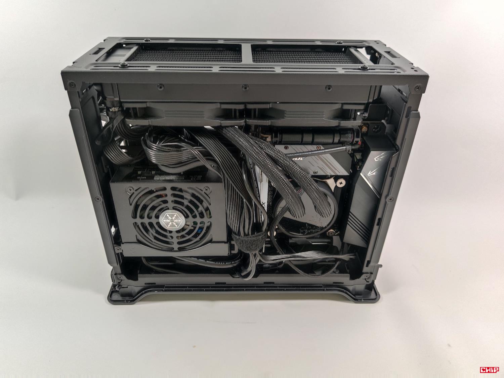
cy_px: 189
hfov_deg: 71.6
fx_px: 349
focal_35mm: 24
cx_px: 252
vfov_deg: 56.8
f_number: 1.85
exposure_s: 1/33
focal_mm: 6.78
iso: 273
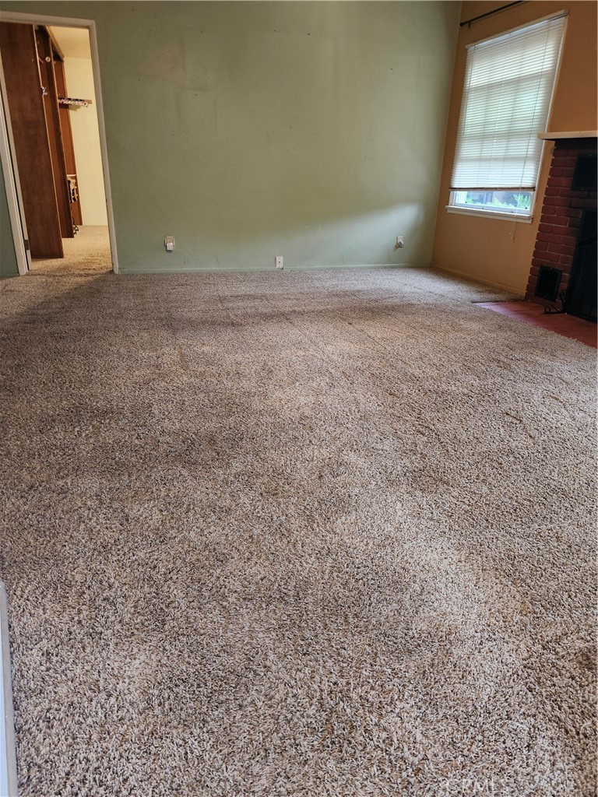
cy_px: 398
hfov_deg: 58.9
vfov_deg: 73.9
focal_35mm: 23
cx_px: 299
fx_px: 530
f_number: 1.8
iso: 640
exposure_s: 1/40
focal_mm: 5.54
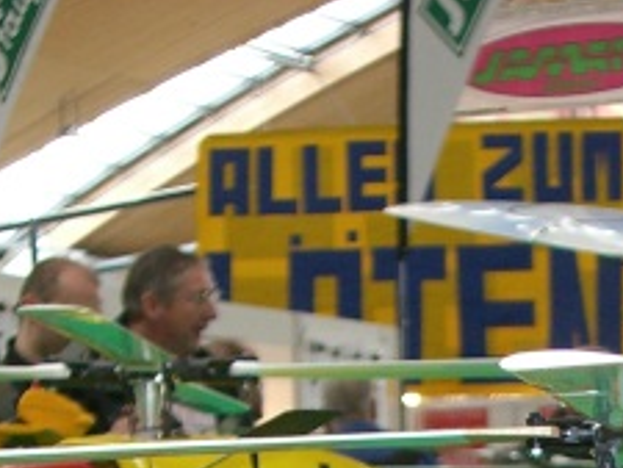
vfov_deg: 7.9
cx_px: 640
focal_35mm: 183
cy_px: 771
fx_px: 3295
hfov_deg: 10.7
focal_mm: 9
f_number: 3.3
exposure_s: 1/60
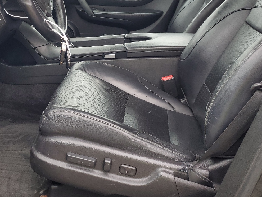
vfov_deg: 33.5
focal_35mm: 42
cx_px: 76
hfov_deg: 43.8
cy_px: 44
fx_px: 318
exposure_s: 1/60.2
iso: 53
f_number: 1.5
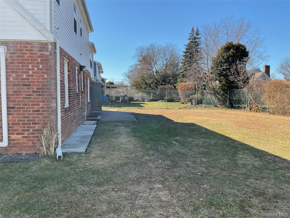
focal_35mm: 29
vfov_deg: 48.2
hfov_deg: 61.7
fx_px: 243
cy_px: 109
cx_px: 145
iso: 16
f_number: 1.8
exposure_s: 1/855
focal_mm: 3
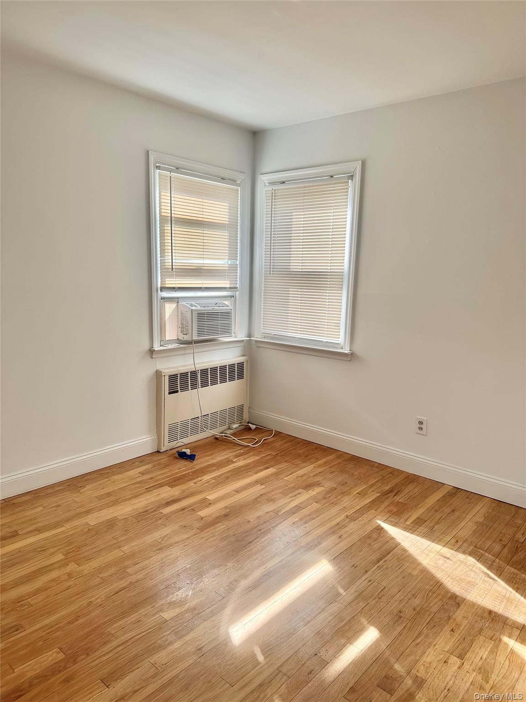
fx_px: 486
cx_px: 263
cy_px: 351
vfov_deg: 71.6
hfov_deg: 56.8
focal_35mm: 24
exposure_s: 1/276
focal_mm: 6.86
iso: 80
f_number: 1.78
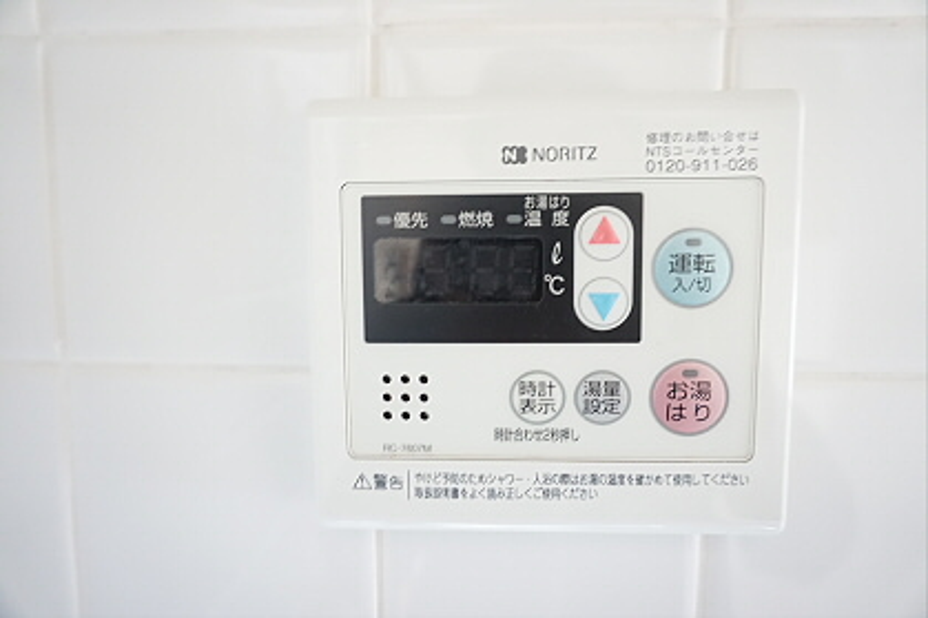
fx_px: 618
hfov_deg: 73.8
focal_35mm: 24
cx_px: 464
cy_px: 309
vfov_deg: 53.1
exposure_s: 1/60
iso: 3200
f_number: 3.5
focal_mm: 16
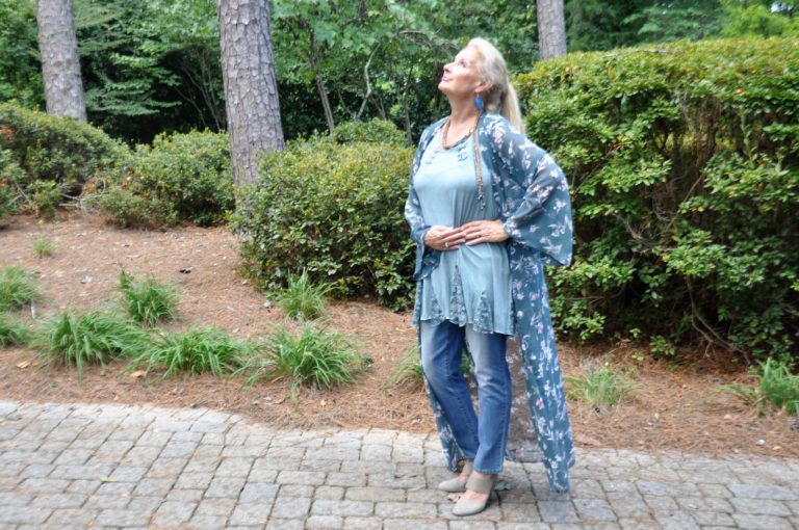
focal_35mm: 38
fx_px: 831
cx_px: 400
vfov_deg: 35.4
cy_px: 265
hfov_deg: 51.3
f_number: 5
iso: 400
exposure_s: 1/100
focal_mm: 25
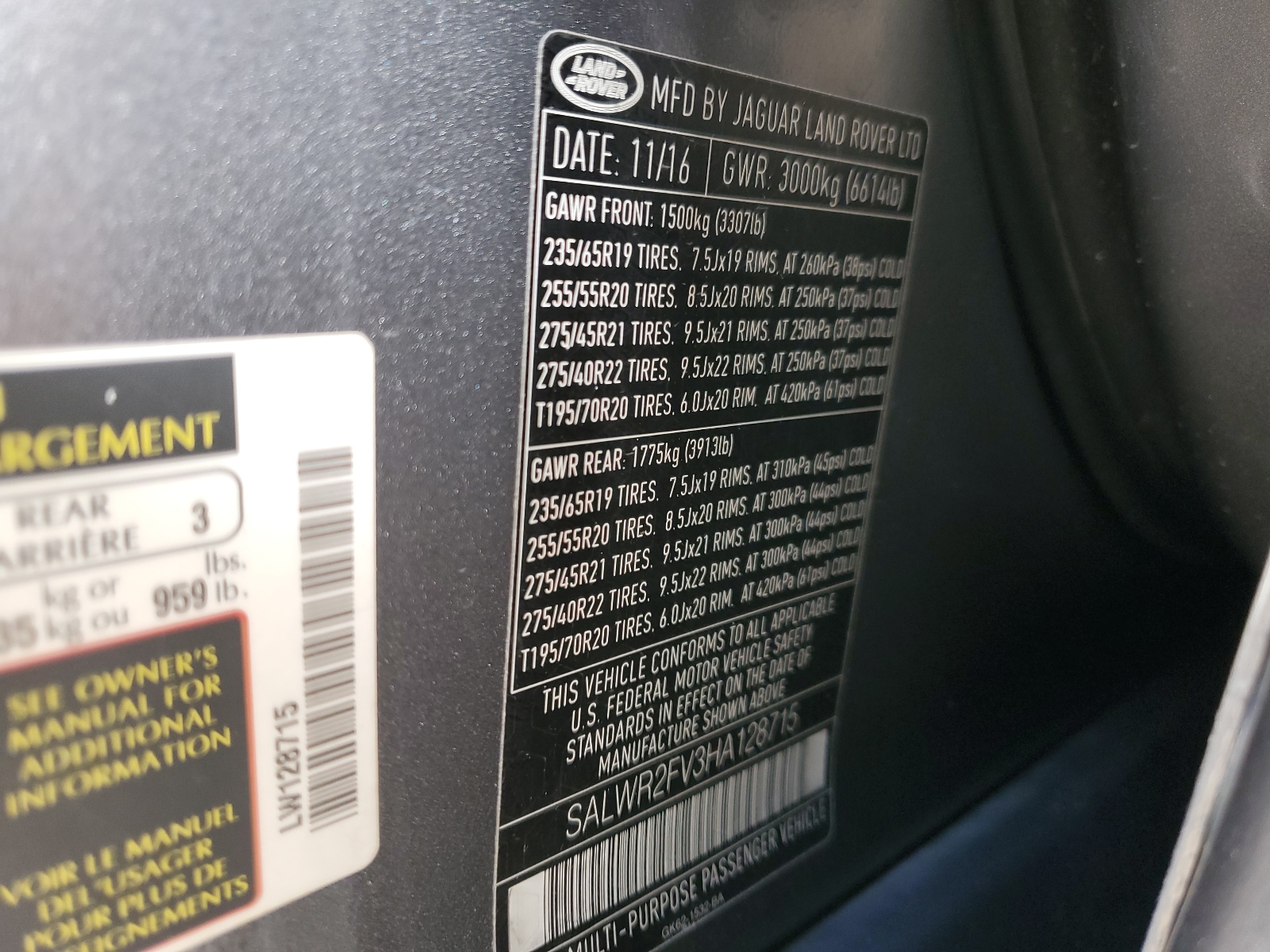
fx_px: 954
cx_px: 635
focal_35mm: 26
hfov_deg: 67.3
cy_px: 476
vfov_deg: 53.1
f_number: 1.5
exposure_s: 1/60.2
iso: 63
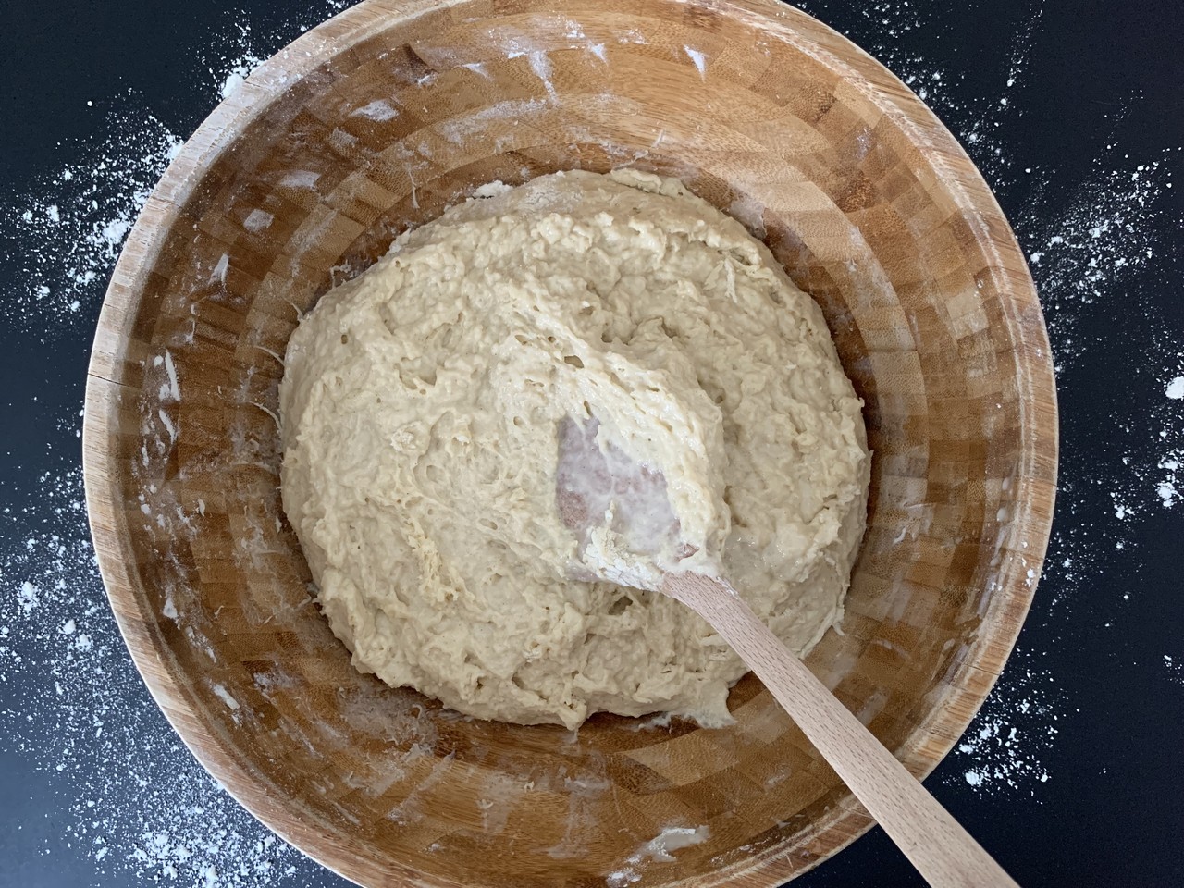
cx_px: 592
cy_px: 444
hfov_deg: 67.3
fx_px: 889
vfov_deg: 53.1
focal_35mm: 26
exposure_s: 1/52
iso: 400
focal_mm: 4.25
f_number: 1.8
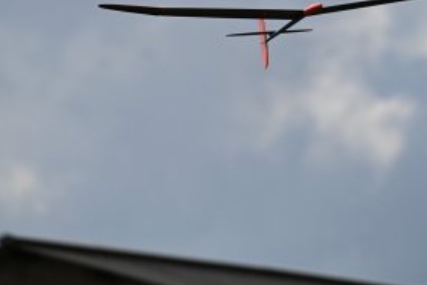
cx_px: 252
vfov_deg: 1.9
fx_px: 8437
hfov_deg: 2.9
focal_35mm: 711
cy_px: 44
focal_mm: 400
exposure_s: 1/4000
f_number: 8
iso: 500
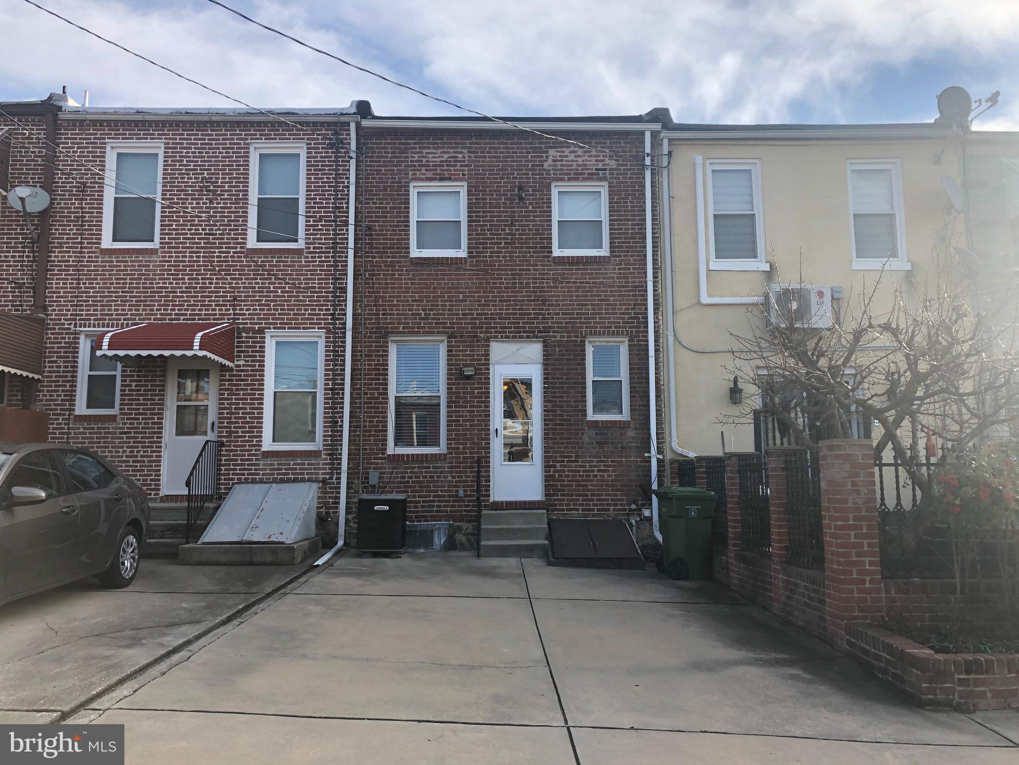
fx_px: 824
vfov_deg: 49.7
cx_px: 510
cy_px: 382
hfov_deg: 63.4
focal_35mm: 28
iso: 20
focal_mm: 4
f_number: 1.8
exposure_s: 1/873
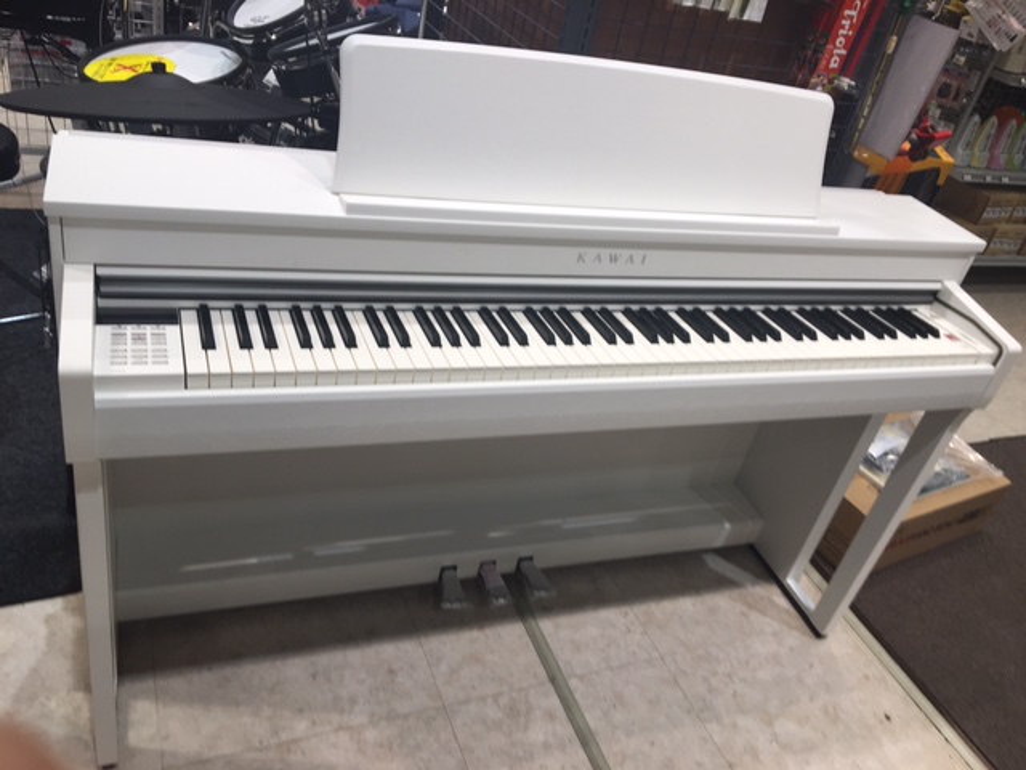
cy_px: 385
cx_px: 513
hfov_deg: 61.7
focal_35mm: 29
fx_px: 860
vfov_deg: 48.2
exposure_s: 1/60
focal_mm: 4.15
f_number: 2.2
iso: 25
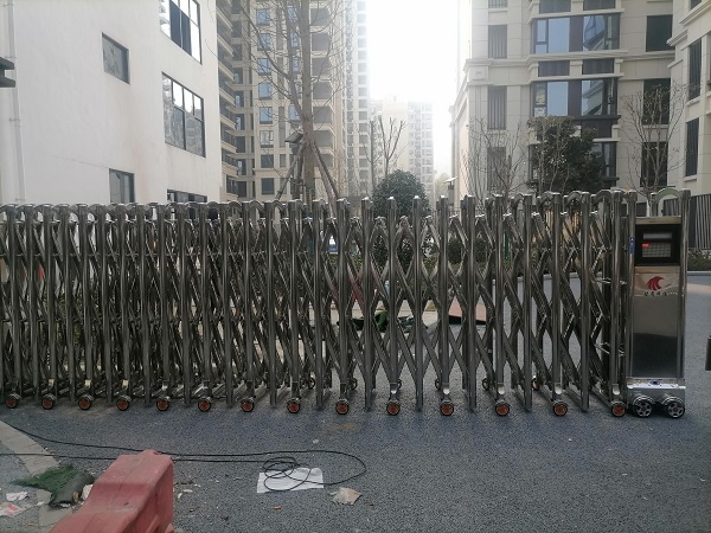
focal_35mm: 27
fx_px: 555
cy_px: 266
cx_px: 356
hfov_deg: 65.3
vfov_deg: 51.4
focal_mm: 5.4
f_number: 1.8
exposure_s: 1/556
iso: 50
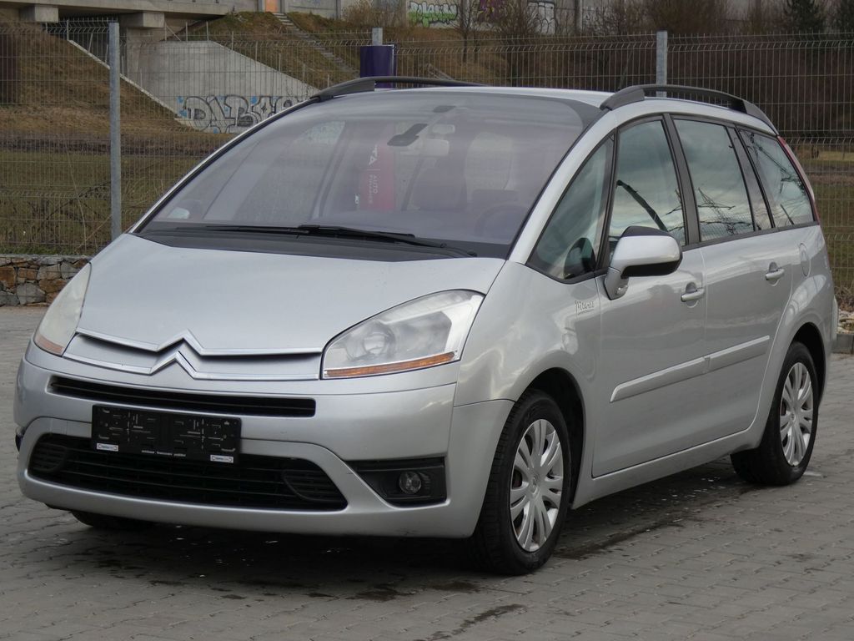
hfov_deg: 19.3
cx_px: 427
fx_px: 2516
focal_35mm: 102
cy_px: 320
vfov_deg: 14.5
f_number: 4.9
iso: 80
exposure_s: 1/125
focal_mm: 18.3
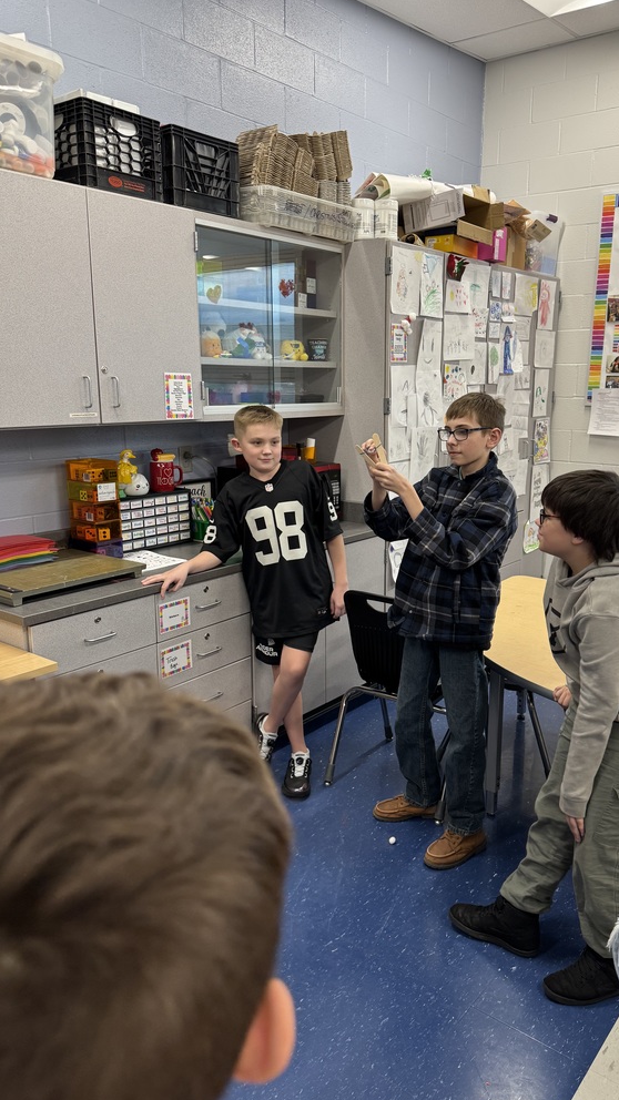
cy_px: 544
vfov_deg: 69.9
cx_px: 355
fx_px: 788
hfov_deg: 42.8
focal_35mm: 27
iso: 160
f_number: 1.78
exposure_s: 1/121
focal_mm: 6.76
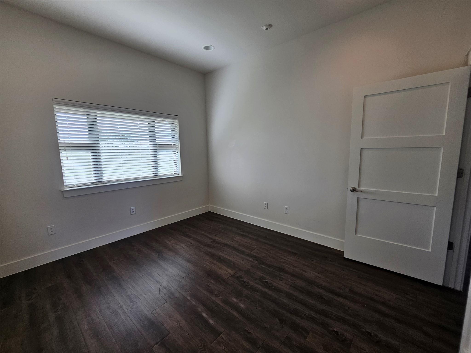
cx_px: 236
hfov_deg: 106.2
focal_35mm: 13
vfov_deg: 89.9
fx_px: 177
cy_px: 176
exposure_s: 1/120
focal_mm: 2.2
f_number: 2.2
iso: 64
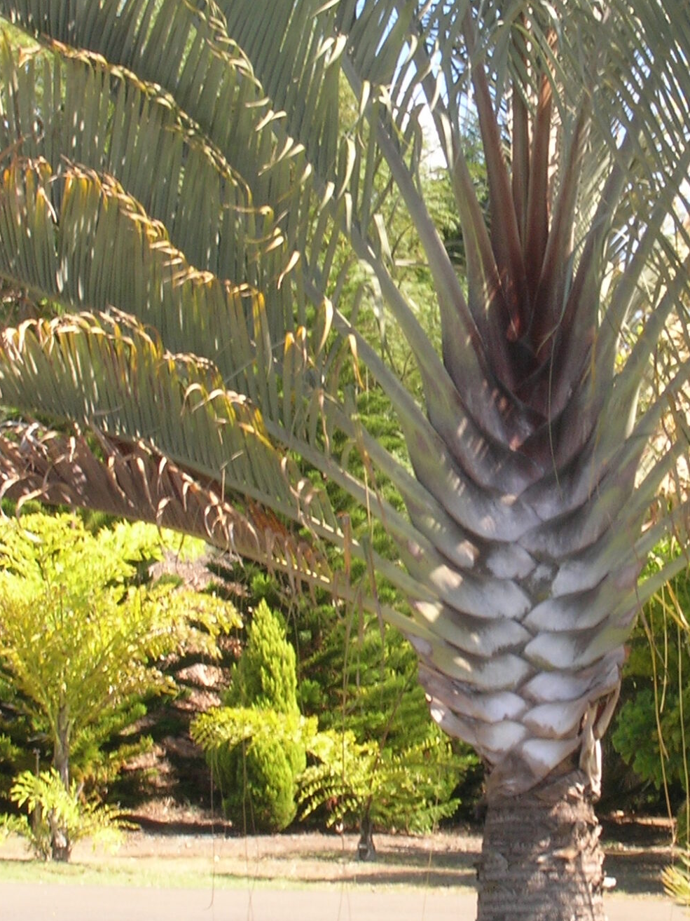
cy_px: 289
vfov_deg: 13.0
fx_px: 4041
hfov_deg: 9.7
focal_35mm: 152
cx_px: 501
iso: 50
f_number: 6.9
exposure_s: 1/48
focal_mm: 13
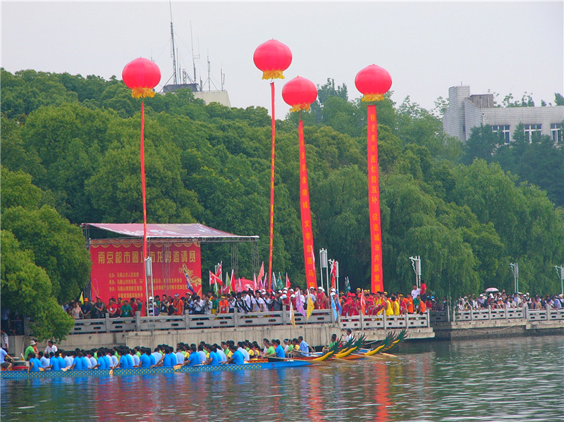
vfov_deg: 6.5
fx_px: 3713
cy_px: 211
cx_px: 282
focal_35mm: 228
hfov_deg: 8.7
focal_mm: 37.9
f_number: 4
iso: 50
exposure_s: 1/250
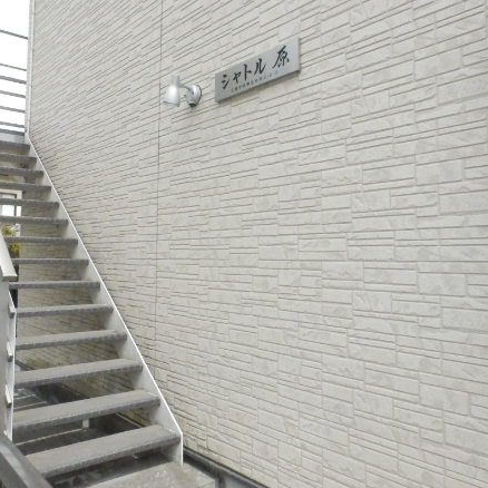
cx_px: 222
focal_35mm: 31
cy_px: 223
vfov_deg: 52.5
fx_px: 494
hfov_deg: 52.5
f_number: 7.9
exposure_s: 1/2000
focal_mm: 4.2
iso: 3200
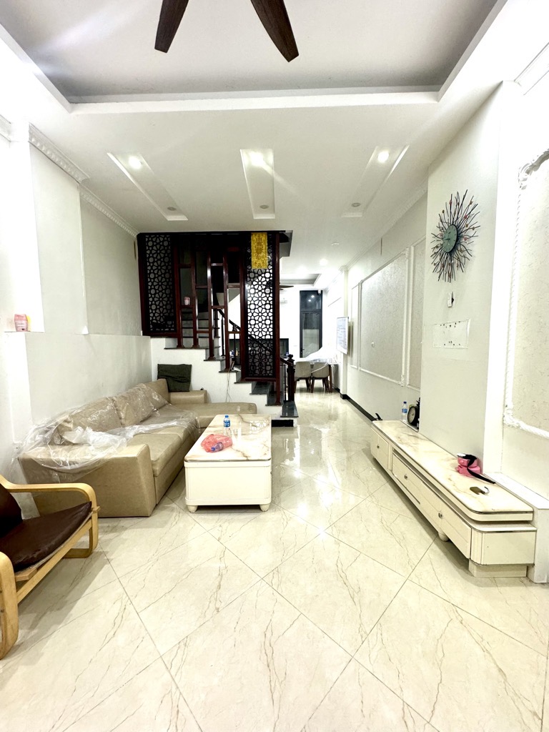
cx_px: 274
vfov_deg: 102.1
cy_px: 366
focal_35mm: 14
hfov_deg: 85.7
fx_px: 296
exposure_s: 1/50
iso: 200
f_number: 2.2
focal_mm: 2.22
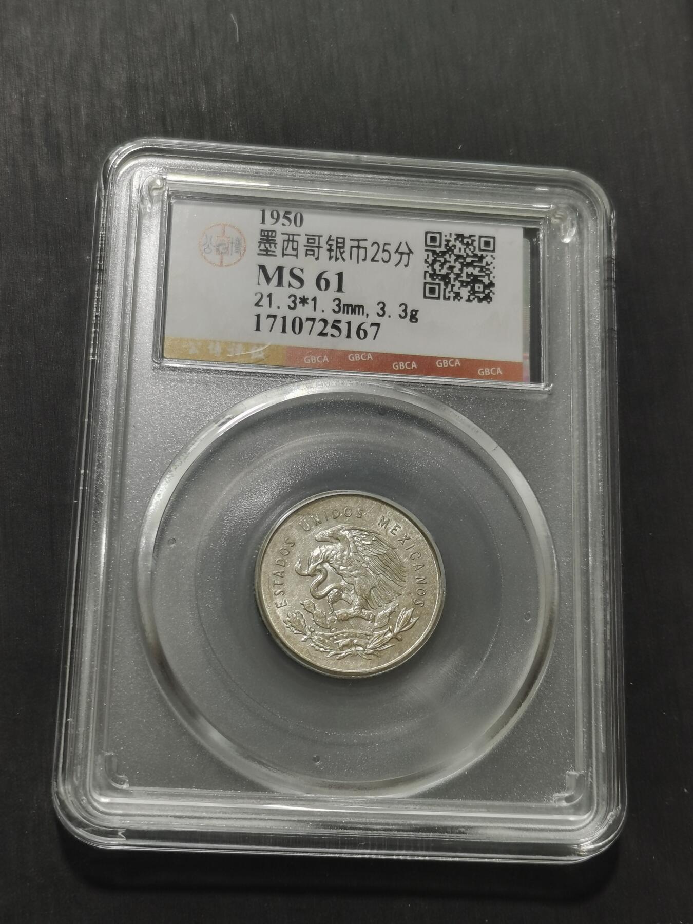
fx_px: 1655
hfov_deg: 23.7
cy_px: 462
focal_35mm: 62
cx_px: 346
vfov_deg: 31.2
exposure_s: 1/100
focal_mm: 5.58
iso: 50
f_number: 1.8
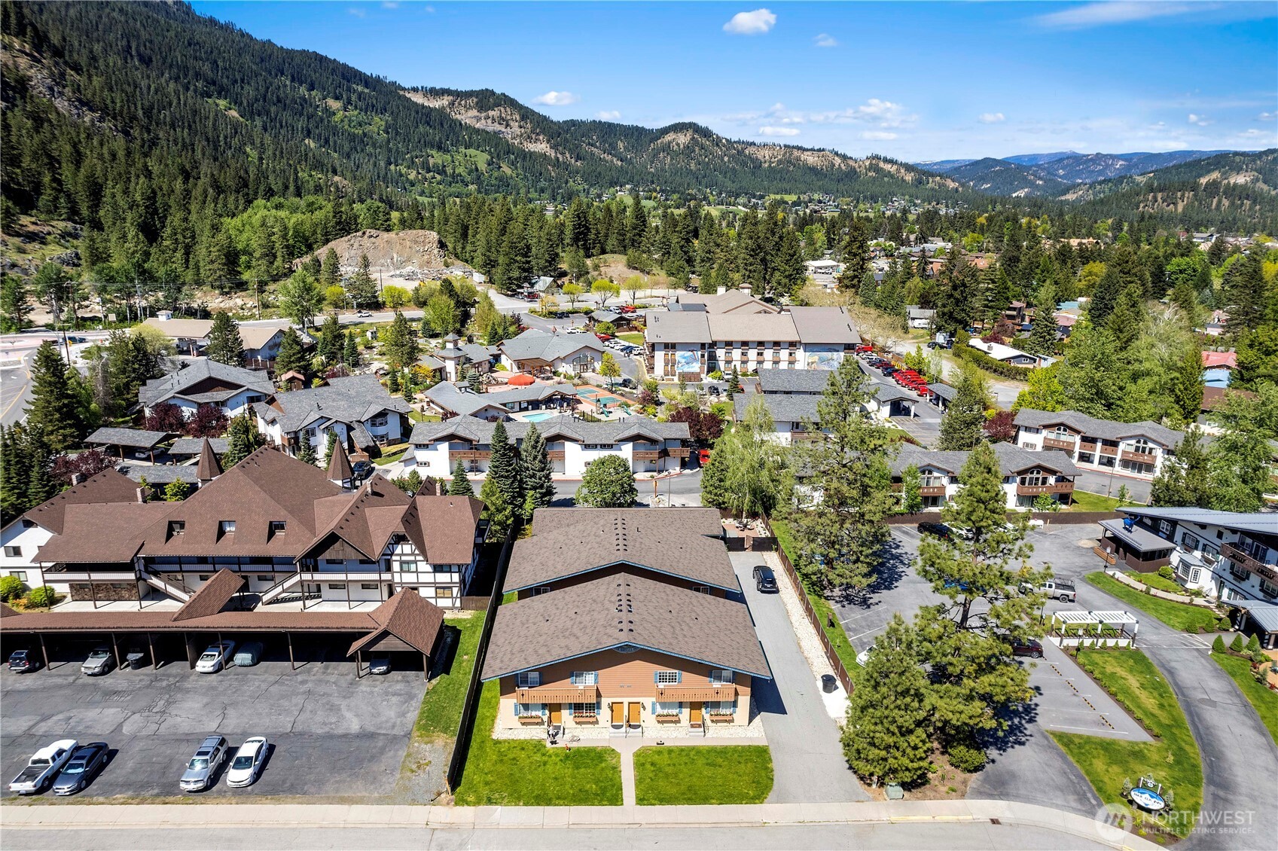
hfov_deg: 78.6
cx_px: 639
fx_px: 781
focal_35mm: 22
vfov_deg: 57.2
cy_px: 426
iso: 100
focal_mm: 8.38
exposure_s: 1/1500
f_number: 2.8
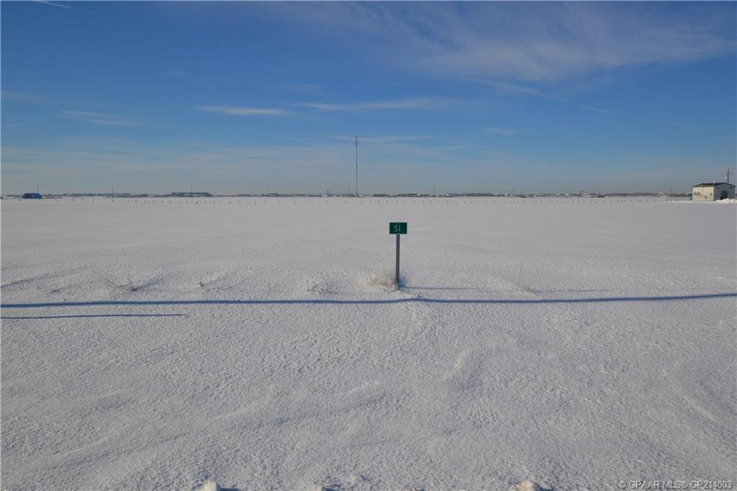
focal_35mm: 30
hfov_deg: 61.9
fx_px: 614
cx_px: 368
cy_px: 246
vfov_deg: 43.6
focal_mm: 20
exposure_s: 1/400
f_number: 10
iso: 100
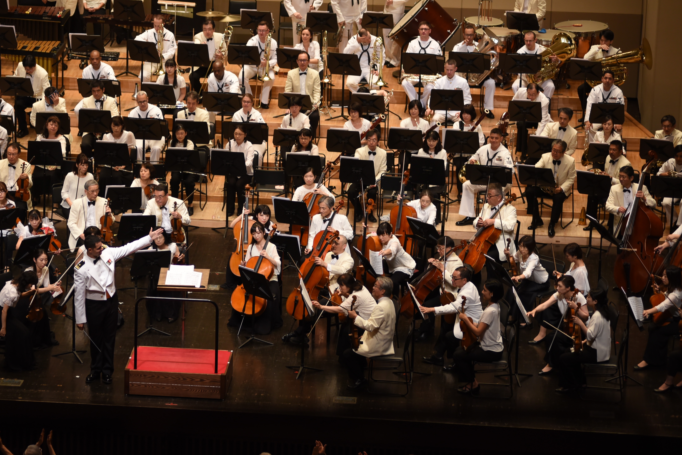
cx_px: 221
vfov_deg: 8.9
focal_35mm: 154
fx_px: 2919
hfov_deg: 13.3
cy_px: 176
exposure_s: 1/200
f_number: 2.8
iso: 800
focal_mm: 112
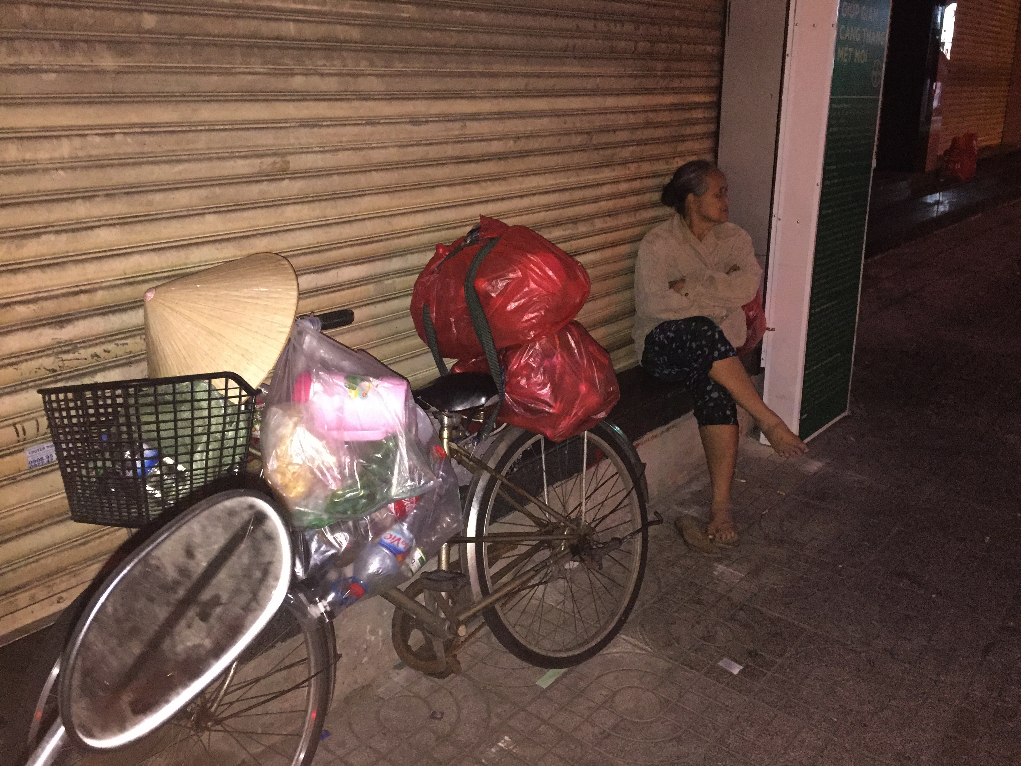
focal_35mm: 29
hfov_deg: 61.7
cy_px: 383
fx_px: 855
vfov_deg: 48.2
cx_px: 510
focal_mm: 4.15
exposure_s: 1/17
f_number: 2.2
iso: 500
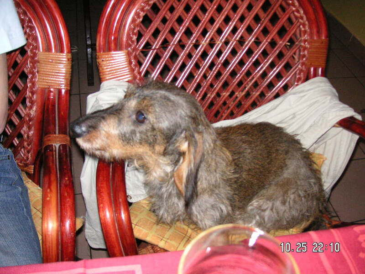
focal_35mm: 37
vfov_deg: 38.7
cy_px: 137
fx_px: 390
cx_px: 182
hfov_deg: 50.1
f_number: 2.8
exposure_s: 1/45
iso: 160
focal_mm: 6.1
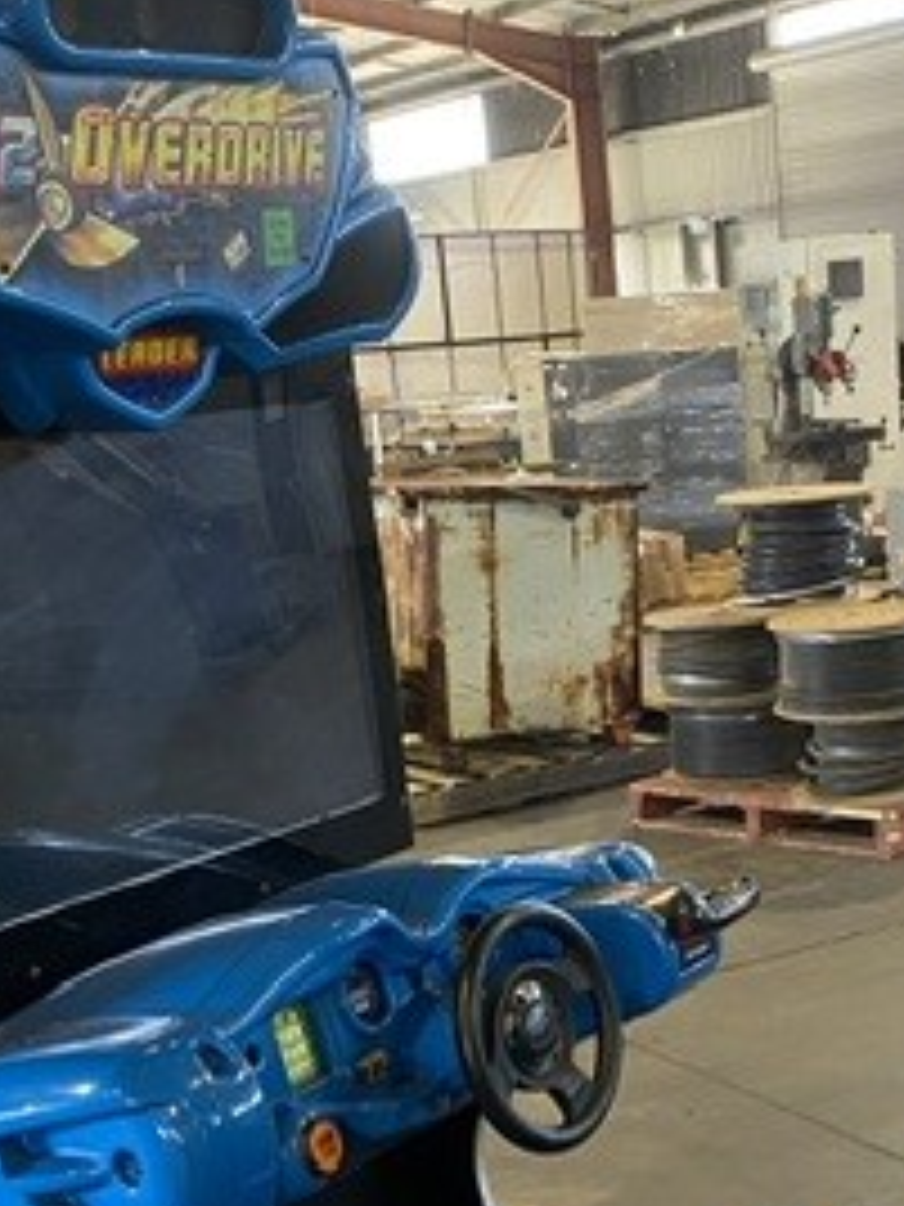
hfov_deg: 23.4
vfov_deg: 30.4
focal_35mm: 62
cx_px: 688
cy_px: 986
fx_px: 2159
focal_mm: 4.25
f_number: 1.8
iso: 250
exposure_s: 1/50
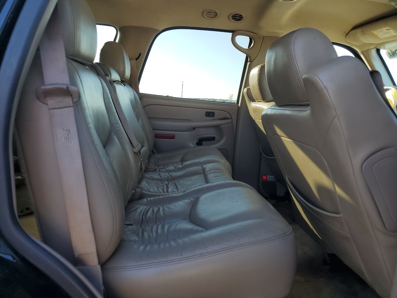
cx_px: 198
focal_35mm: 26
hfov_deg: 67.3
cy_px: 149
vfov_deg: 53.1
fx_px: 298
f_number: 1.5
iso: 50
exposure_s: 1/370
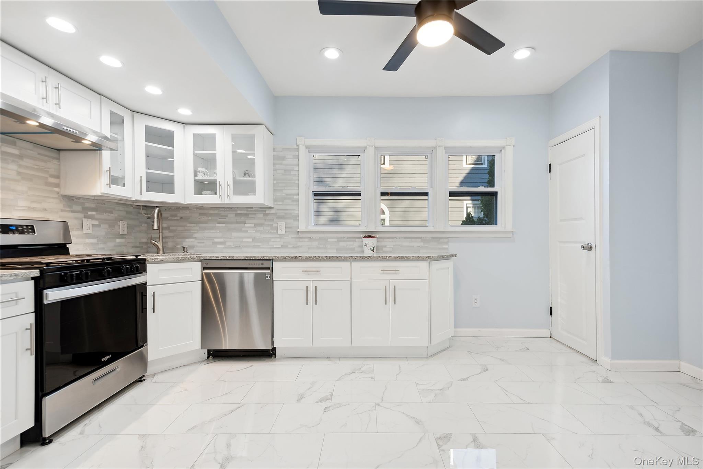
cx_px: 352
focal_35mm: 15
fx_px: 293
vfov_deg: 77.3
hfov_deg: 100.4
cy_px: 234
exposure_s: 1/50
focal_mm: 15
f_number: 11
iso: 400
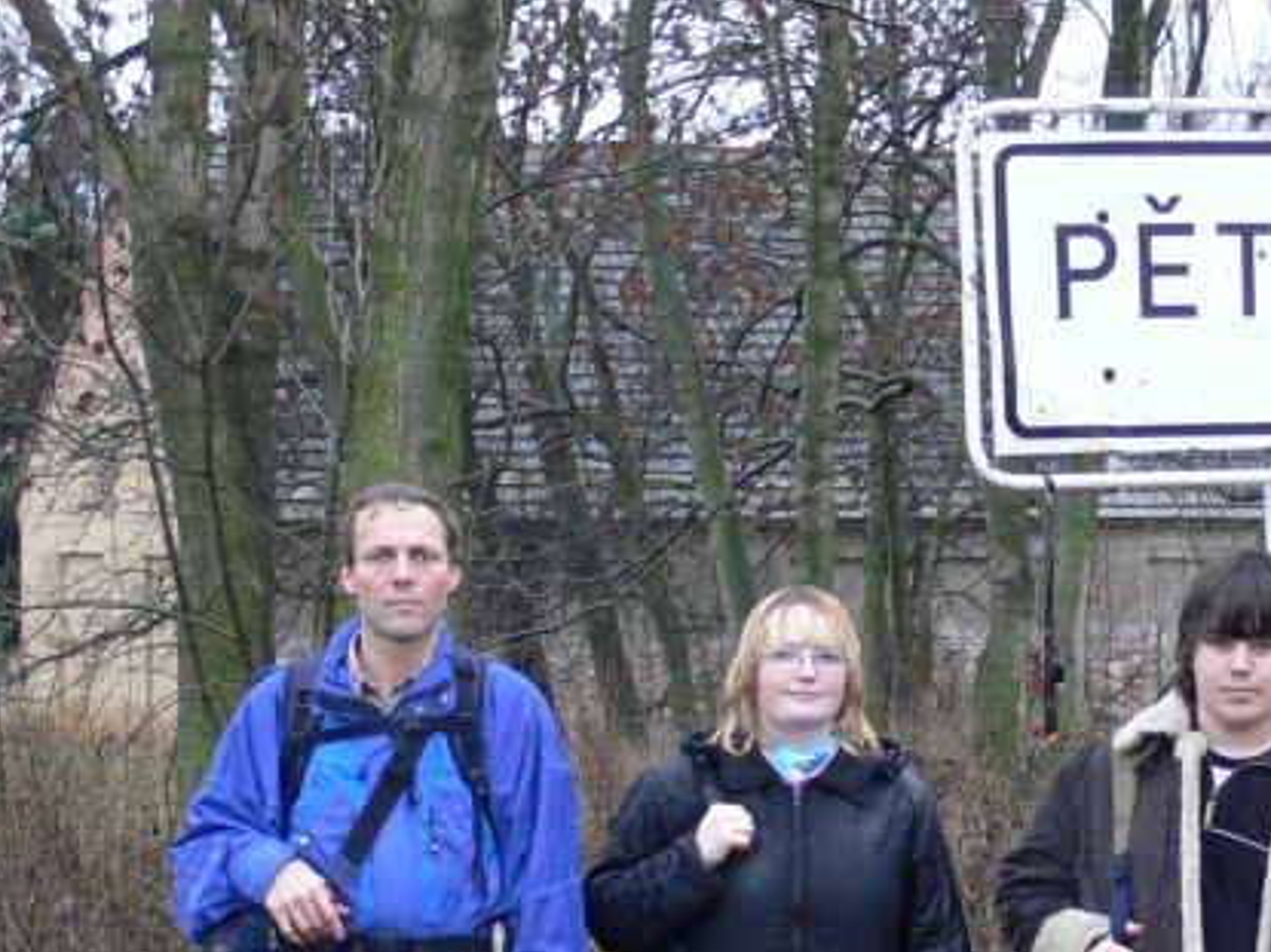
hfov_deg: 13.9
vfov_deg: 10.4
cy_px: 732
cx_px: 913
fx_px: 5212
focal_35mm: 142
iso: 100
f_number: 3.2
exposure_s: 1/20
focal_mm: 9.8
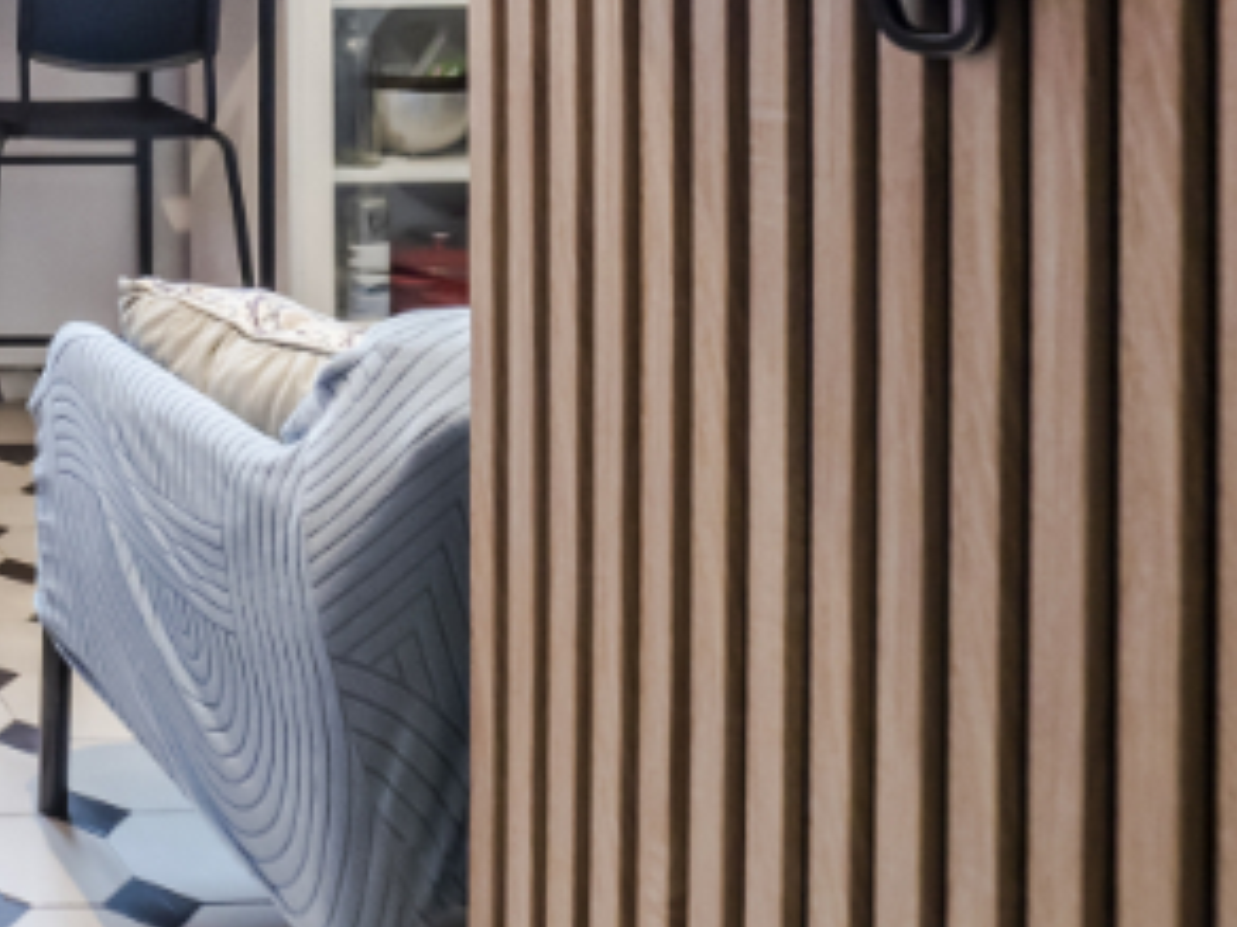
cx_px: -602
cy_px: -68
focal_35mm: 48
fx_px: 1715
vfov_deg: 27.9
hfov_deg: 27.7
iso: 400
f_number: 4
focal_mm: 7
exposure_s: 1/13
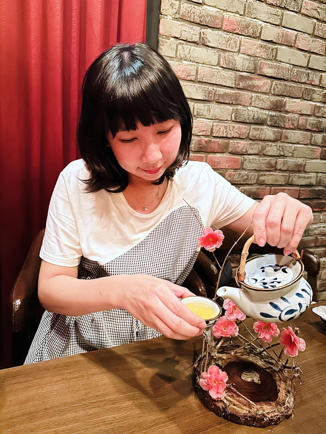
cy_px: 217
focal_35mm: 24
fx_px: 301
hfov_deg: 56.8
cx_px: 163
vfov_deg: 71.6
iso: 2000
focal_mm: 6.86
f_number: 1.78
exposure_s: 1/15
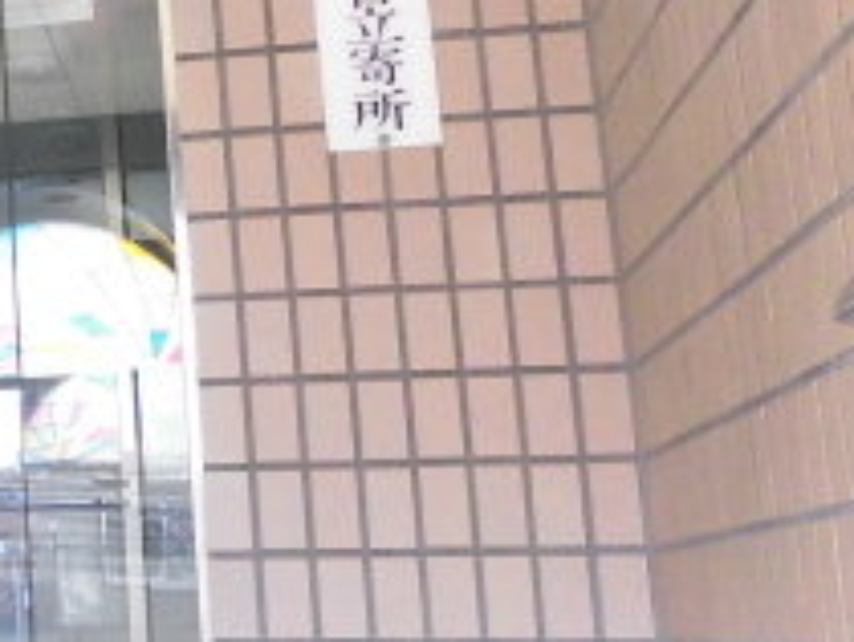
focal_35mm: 73
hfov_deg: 22.1
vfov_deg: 20.1
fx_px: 1803
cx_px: -419
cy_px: 191
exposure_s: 1/60
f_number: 3.1
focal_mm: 4.3
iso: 200
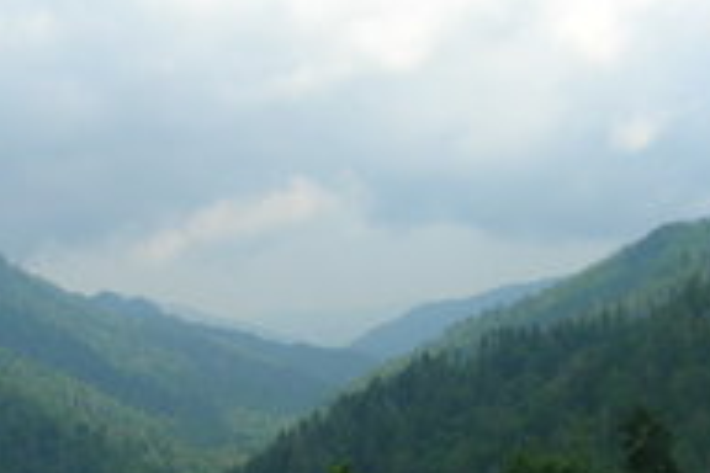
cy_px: 288
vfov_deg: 19.2
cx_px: 237
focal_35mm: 71
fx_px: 1400
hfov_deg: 28.3
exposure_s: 1/338
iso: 50
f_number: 4.9
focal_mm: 5.7
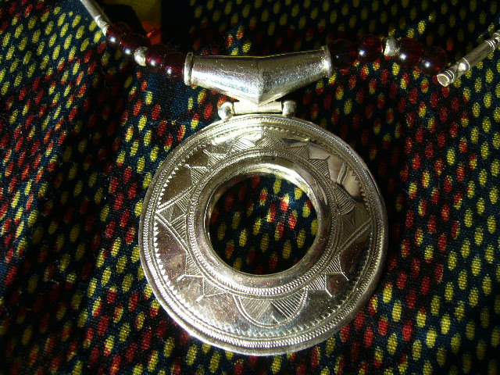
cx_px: 250
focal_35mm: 35
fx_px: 506
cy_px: 188
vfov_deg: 40.7
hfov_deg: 52.6
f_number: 2.8
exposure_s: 1/125
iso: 80
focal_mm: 5.8
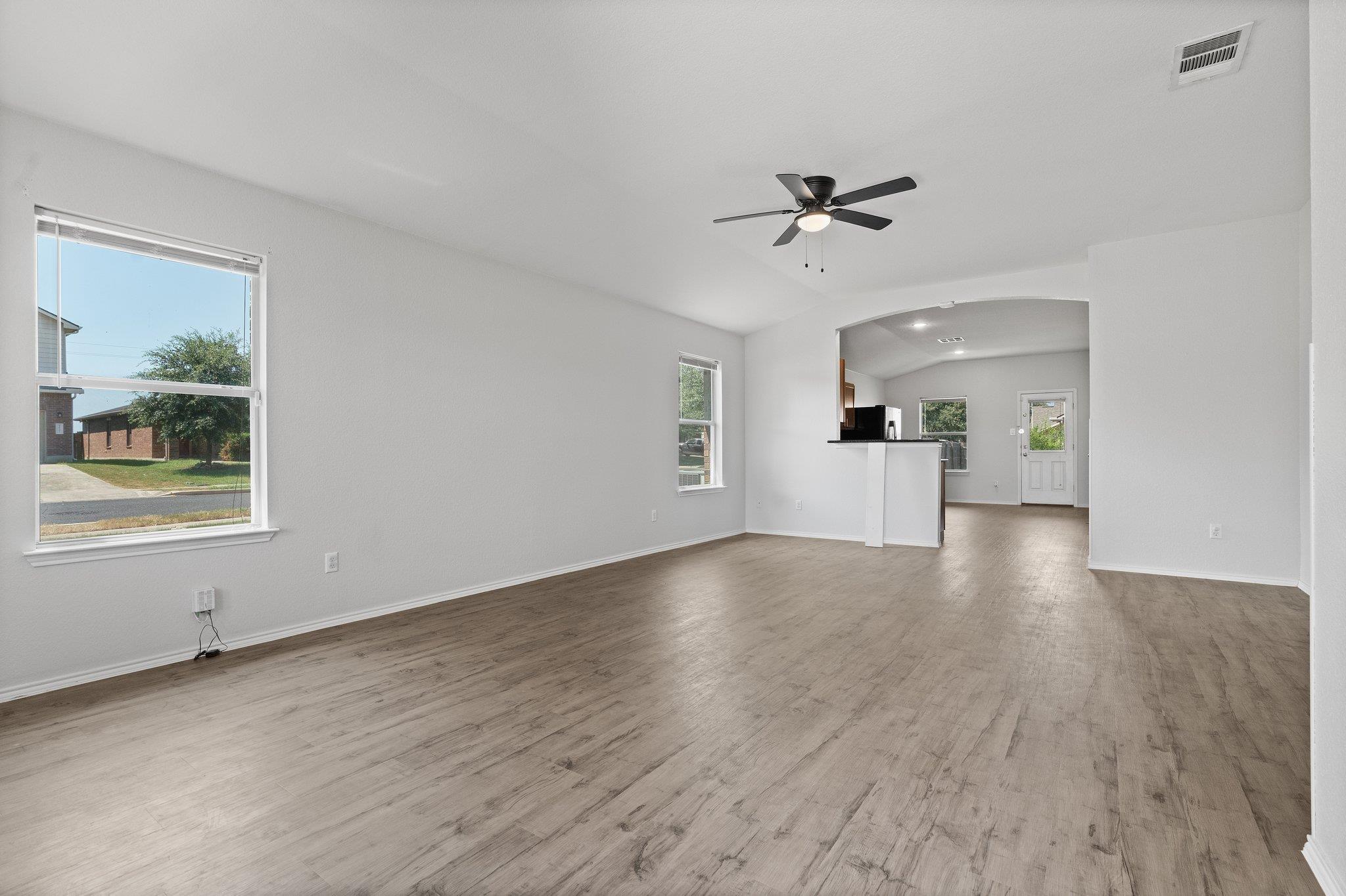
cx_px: 673
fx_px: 598
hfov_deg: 96.7
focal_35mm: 16
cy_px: 448
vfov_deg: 73.7
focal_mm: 16
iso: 2000
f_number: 8
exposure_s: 1/20
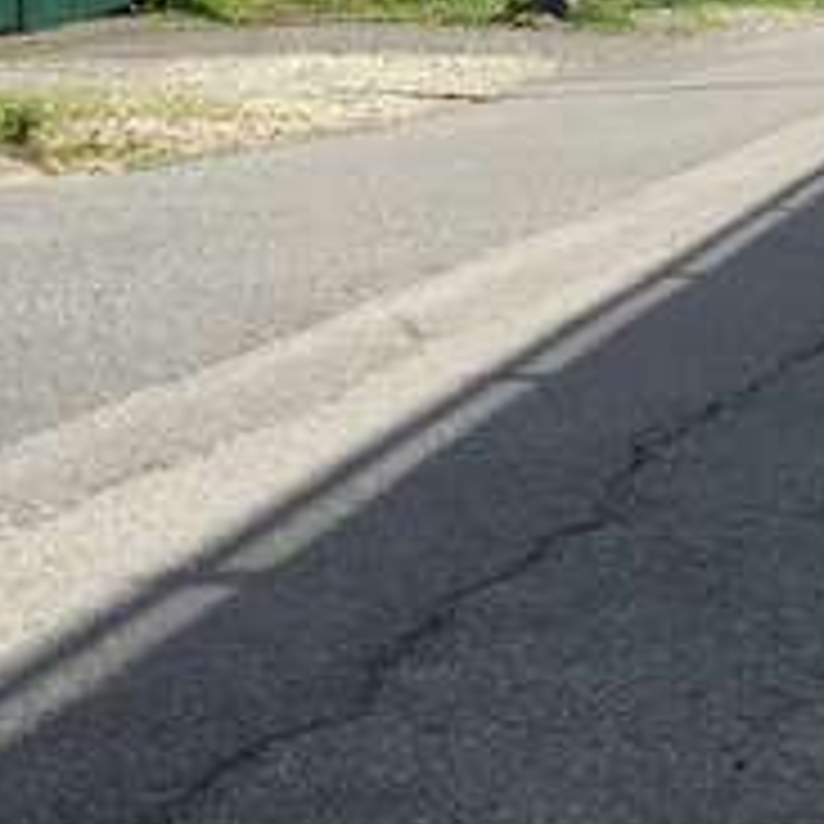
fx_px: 3016
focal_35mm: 112
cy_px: -419
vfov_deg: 14.5
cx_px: 779
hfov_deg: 15.3
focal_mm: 4.15
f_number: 2.2
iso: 32
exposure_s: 1/1721
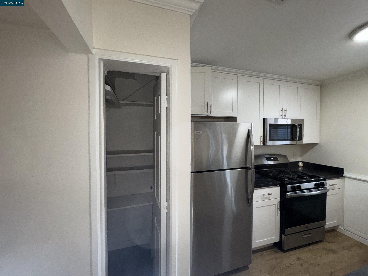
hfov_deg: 102.1
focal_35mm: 14
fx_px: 149
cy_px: 138
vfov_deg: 85.7
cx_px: 184
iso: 80
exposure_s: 1/75
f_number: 2.2
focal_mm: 2.22
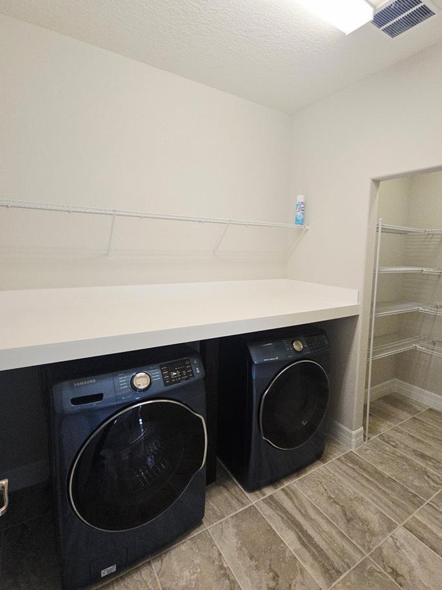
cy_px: 283
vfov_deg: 91.0
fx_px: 290
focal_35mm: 17
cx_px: 264
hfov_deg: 73.9
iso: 80
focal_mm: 2.2
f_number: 2.2
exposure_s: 1/60
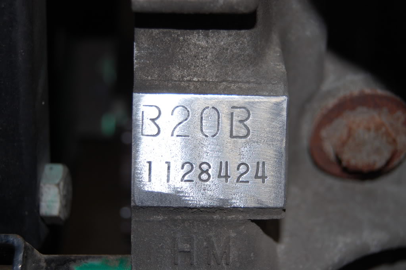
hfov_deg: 35.1
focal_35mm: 57
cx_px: 203
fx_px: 642
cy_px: 135
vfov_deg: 23.7
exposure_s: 1/60
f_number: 5
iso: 250
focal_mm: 38
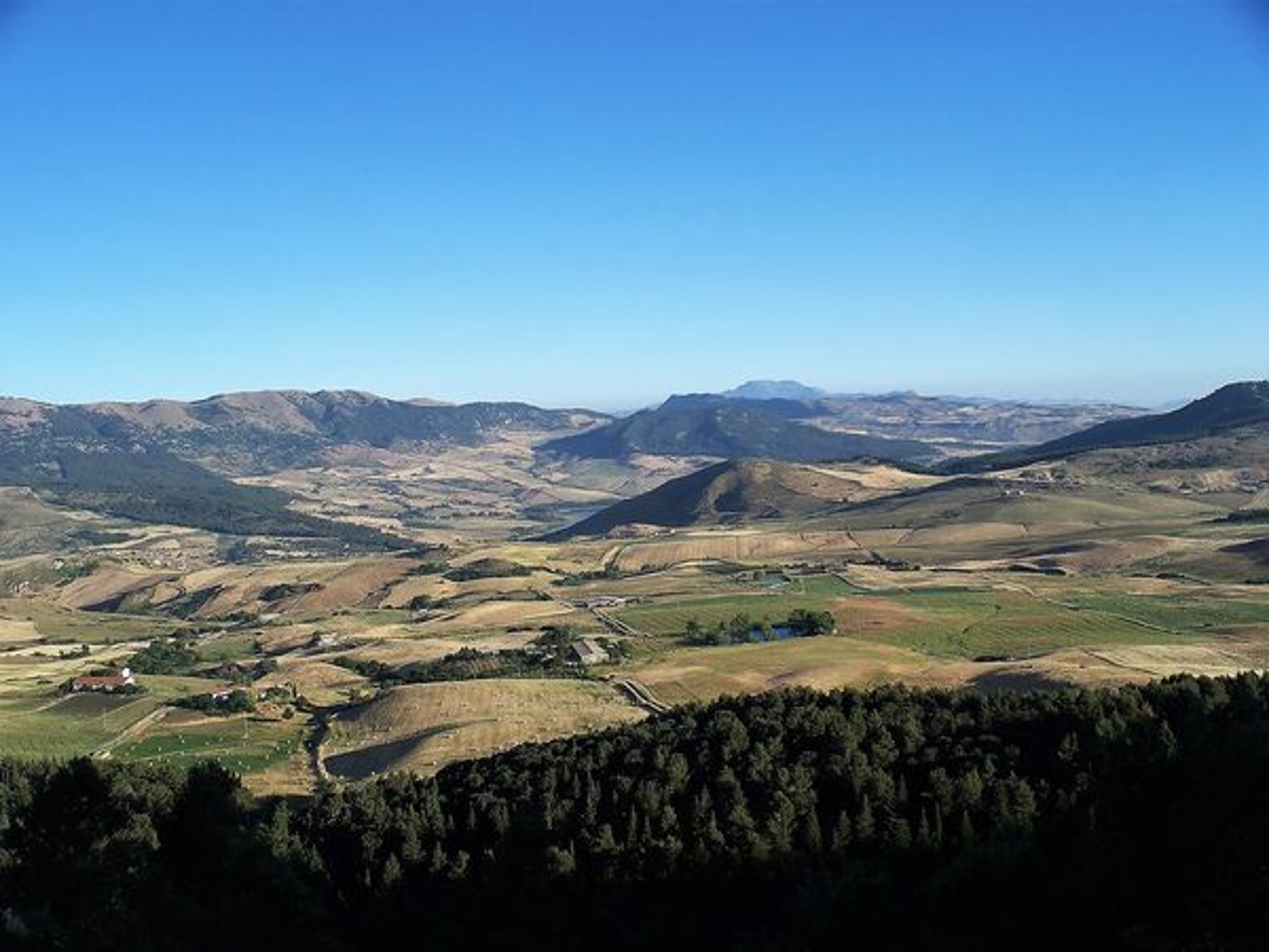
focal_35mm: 36
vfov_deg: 39.7
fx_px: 1320
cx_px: 634
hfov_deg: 51.4
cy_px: 476
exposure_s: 1/320
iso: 64
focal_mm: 7.54
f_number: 5
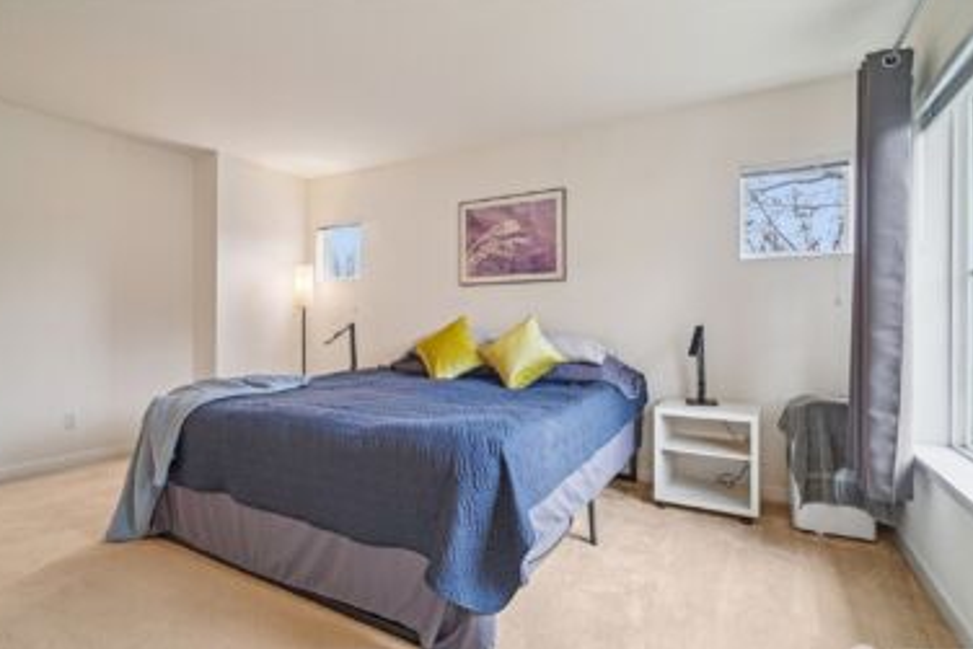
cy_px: 337
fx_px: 460
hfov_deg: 93.2
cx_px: 479
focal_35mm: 17
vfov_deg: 70.5
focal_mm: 16
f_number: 8
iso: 1600
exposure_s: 1/25
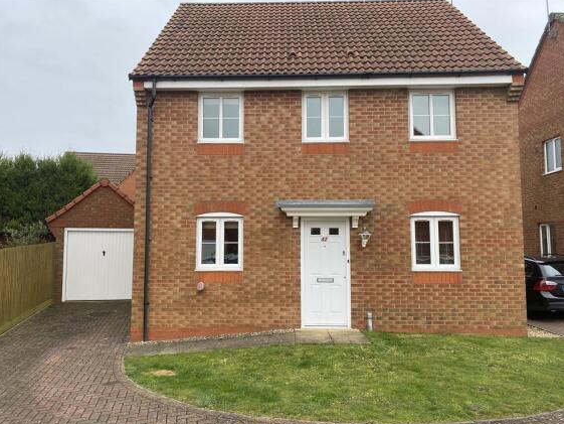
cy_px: 214
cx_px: 273
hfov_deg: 65.3
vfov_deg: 51.4
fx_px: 440
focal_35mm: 27
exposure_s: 1/767
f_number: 1.8
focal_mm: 4.25
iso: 32
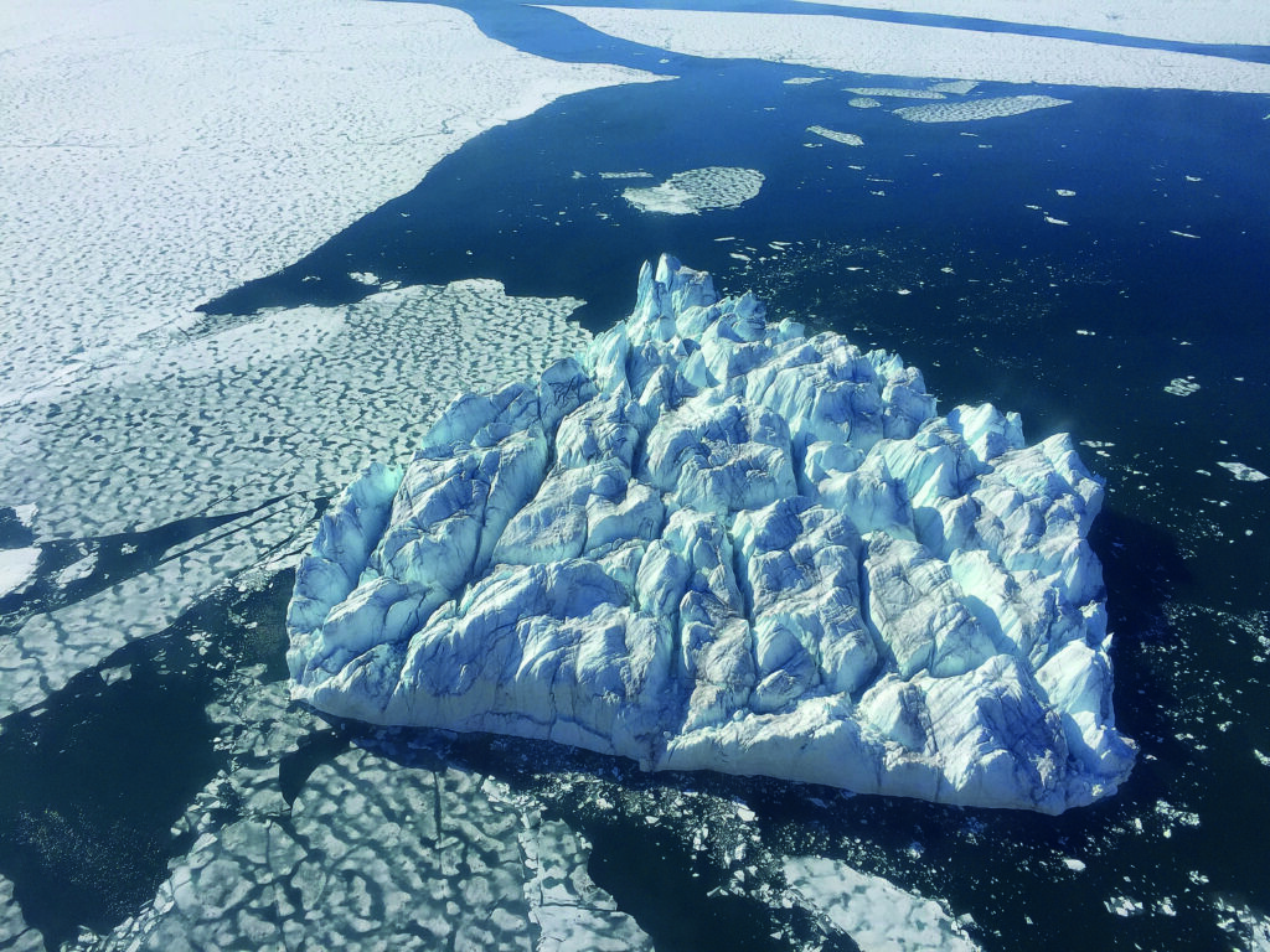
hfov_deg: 61.7
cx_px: 635
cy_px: 476
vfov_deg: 48.2
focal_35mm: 29
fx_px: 1064
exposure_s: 1/3597
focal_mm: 4.15
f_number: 2.2
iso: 32
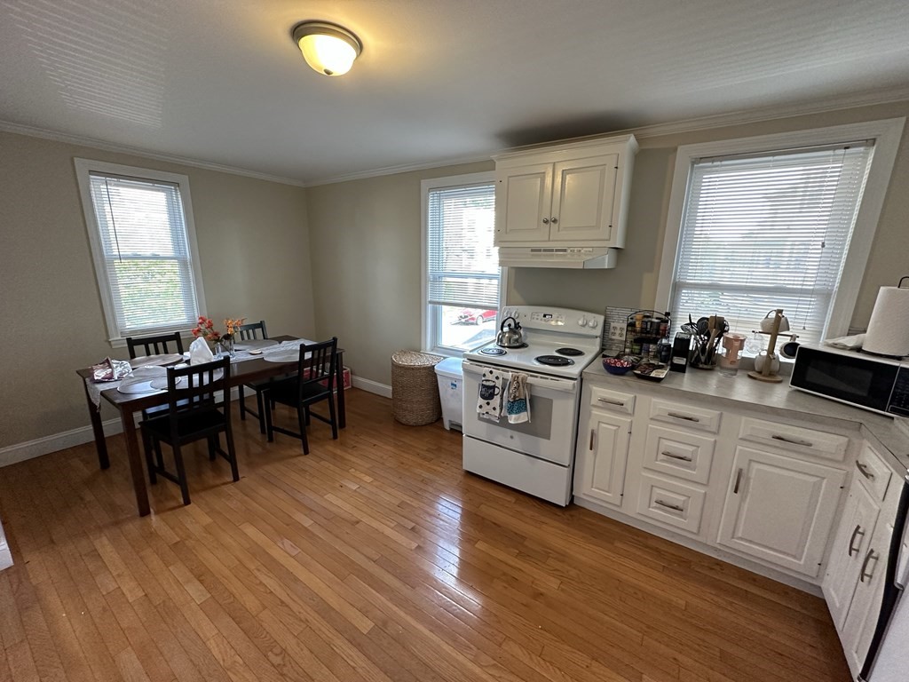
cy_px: 341
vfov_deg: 85.7
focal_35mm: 14
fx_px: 368
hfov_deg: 102.1
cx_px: 454
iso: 250
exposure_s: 1/120
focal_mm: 2.22
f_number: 2.2
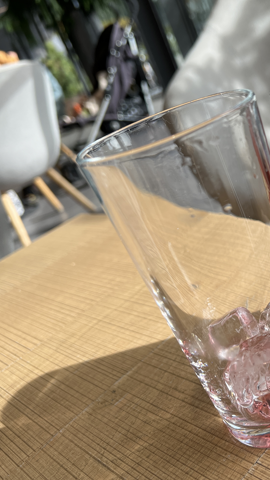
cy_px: 241
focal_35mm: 38
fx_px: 484
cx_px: 256
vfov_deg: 52.8
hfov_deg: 29.6
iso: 50
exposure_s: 1/791
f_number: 1.5
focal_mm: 5.7
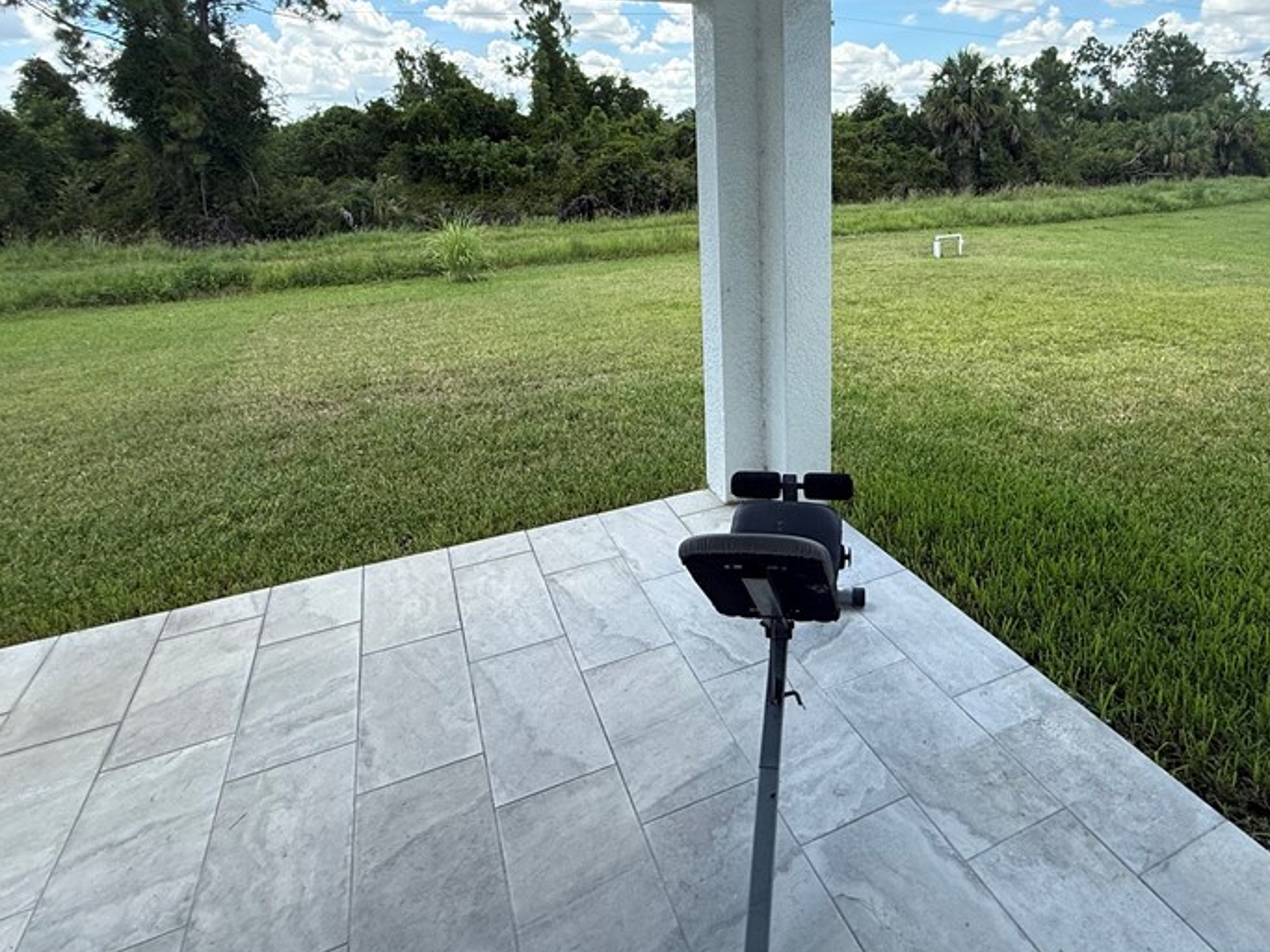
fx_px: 770
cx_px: 759
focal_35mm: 21
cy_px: 292
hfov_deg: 78.1
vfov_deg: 61.3
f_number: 2.2
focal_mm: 2.22
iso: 64
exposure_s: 1/613
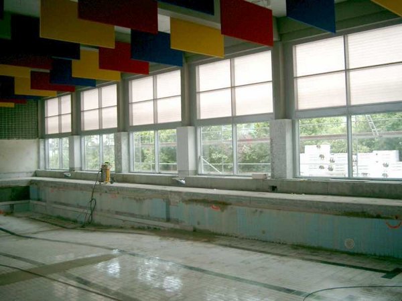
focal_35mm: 37
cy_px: 150
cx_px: 201
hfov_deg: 50.1
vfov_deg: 38.7
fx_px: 430
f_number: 2.6
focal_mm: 7.6
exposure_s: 1/160
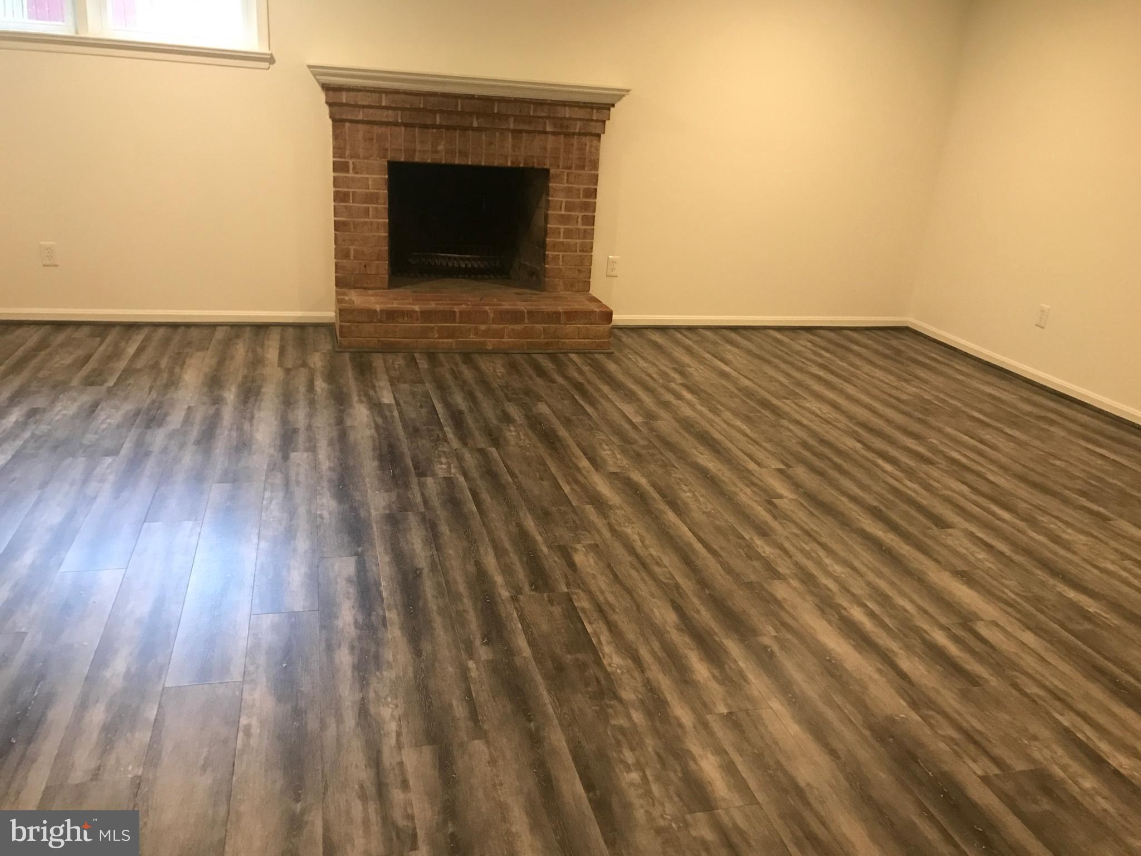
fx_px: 923
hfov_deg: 63.4
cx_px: 570
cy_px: 428
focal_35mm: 28
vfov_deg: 49.7
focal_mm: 3.99
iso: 80
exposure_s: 1/15
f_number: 1.8
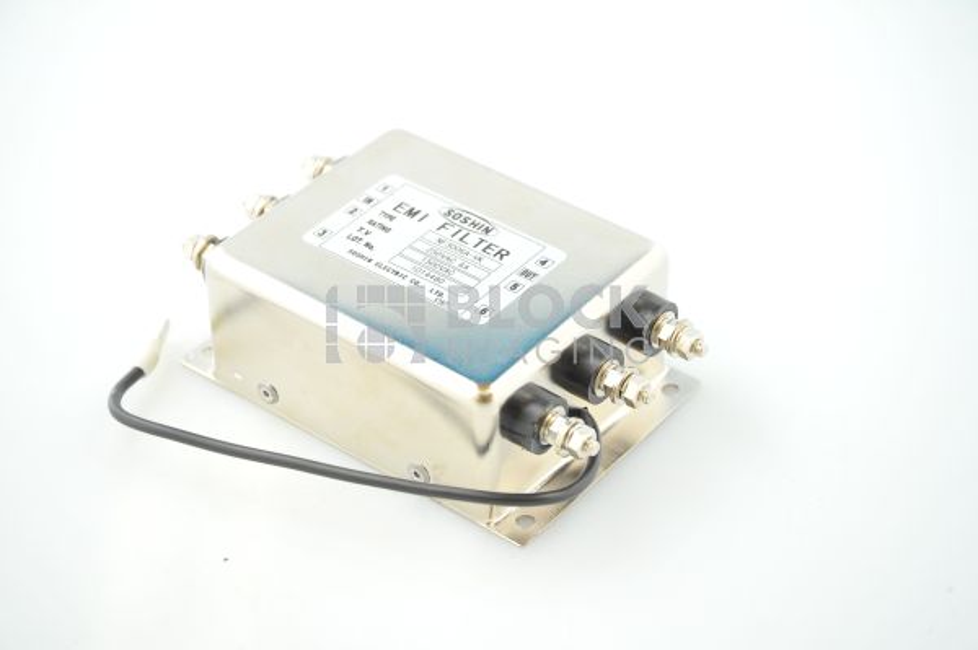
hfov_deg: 21.5
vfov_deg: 14.4
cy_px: 325
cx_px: 489
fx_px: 2579
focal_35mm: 95
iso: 800
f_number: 7.1
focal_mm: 95
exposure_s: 1/125
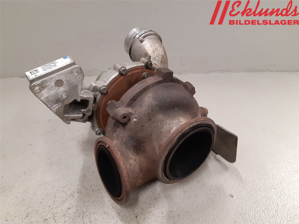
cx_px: 150
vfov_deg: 53.1
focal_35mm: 26
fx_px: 225
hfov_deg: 67.3
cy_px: 112
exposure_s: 1/50
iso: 200
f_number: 1.7
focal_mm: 3.93
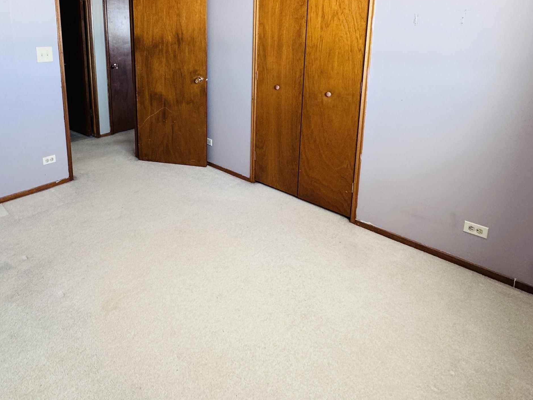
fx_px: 354
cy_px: 96
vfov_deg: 55.8
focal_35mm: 23
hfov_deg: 72.9
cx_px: 204
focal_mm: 2.22
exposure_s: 1/99
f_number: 2.2
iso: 250
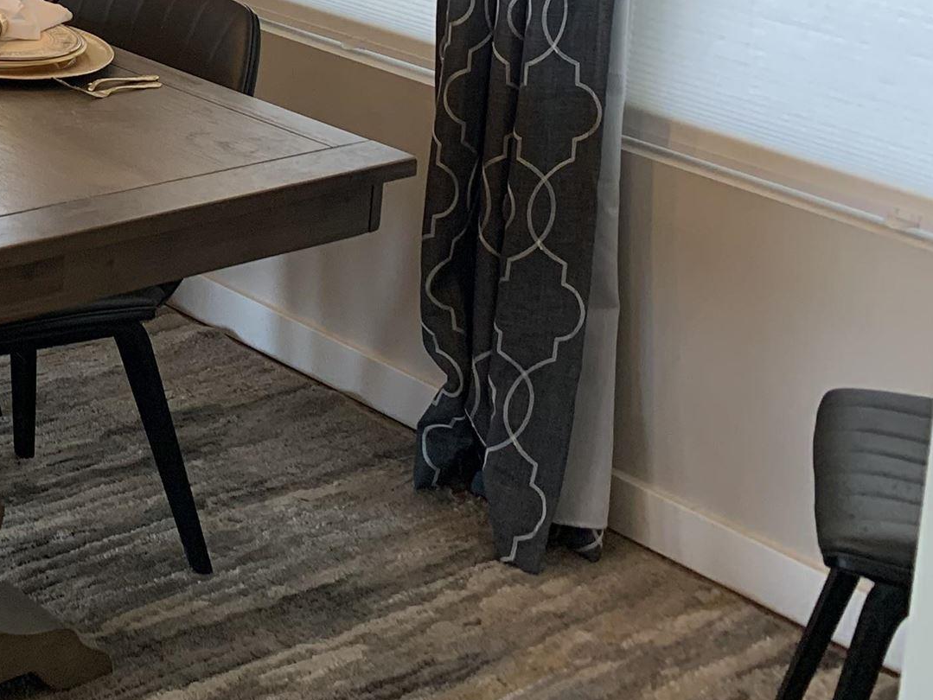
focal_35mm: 74
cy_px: -250
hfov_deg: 23.3
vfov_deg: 18.3
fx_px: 1995
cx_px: -283
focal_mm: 4.25
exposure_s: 1/60
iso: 80
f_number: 1.8
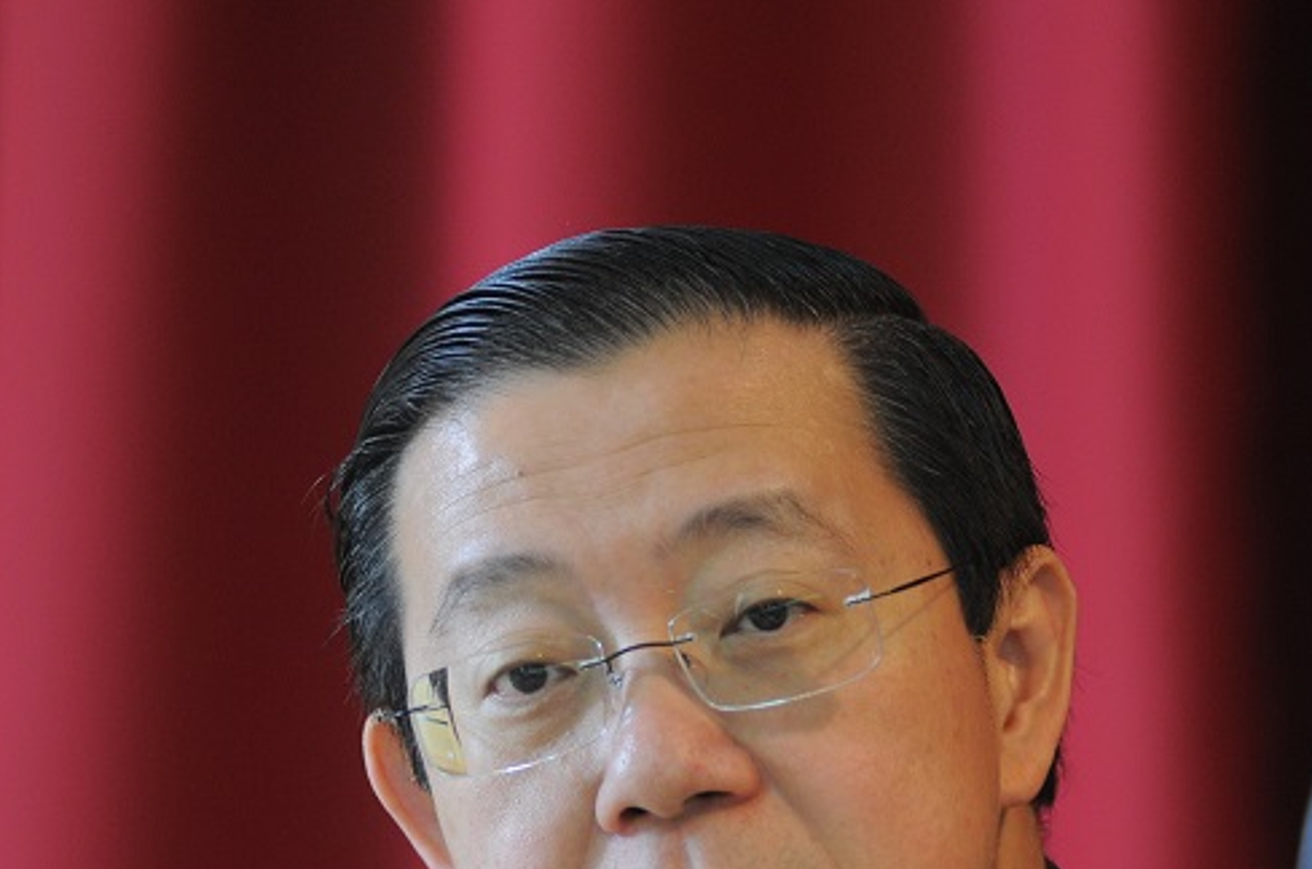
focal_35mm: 374
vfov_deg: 3.7
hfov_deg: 5.5
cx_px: 1017
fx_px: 13598
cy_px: 685
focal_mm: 145
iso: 640
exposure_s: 1/100
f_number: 2.8
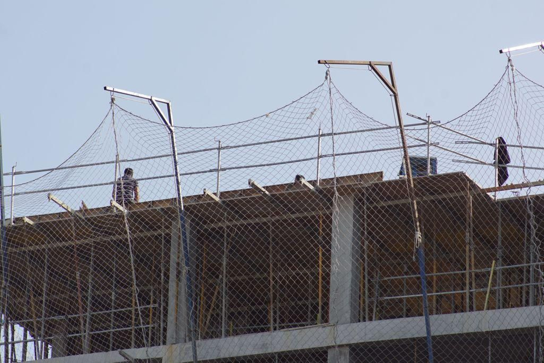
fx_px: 4082
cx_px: 272
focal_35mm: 270
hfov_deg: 7.6
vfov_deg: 5.1
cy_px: 182
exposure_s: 1/400
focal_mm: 180
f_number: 6.3
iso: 200
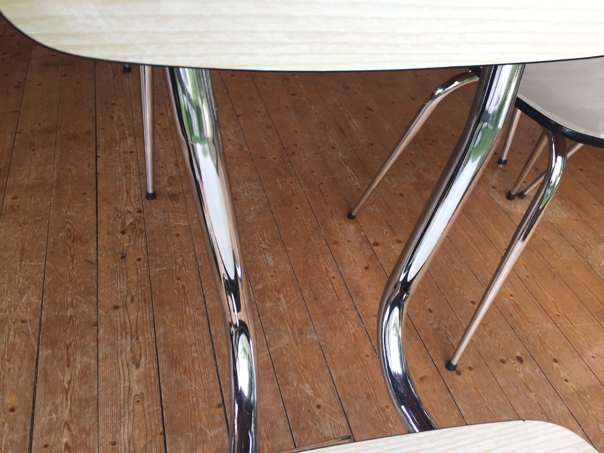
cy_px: 226
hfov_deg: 61.7
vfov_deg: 48.2
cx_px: 302
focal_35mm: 29
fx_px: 506
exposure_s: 1/100
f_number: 2.2
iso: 40
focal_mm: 4.15
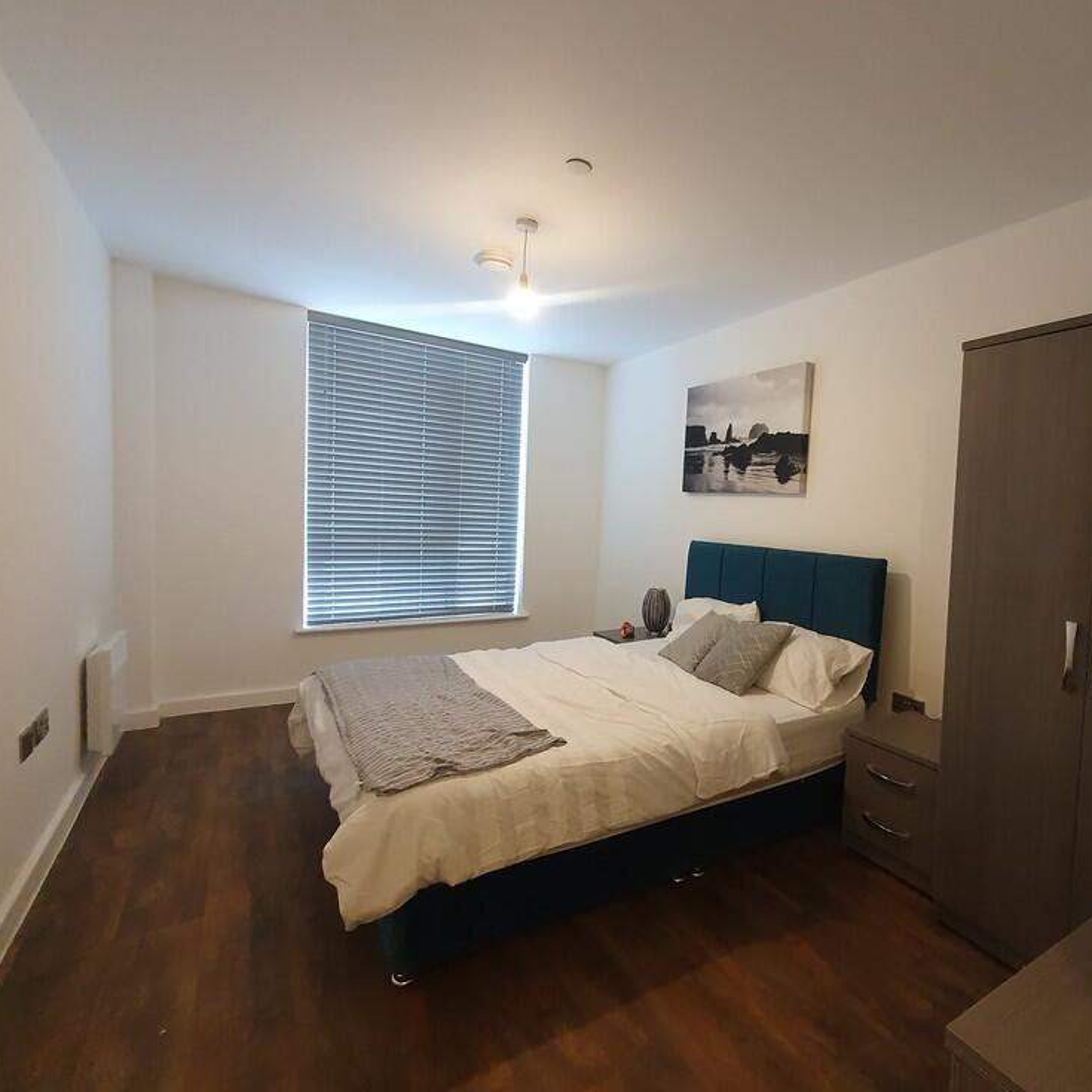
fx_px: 571
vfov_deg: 87.4
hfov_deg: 86.3
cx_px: 657
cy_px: 545
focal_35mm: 16
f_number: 2.2
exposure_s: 1/33
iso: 400
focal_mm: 1.8
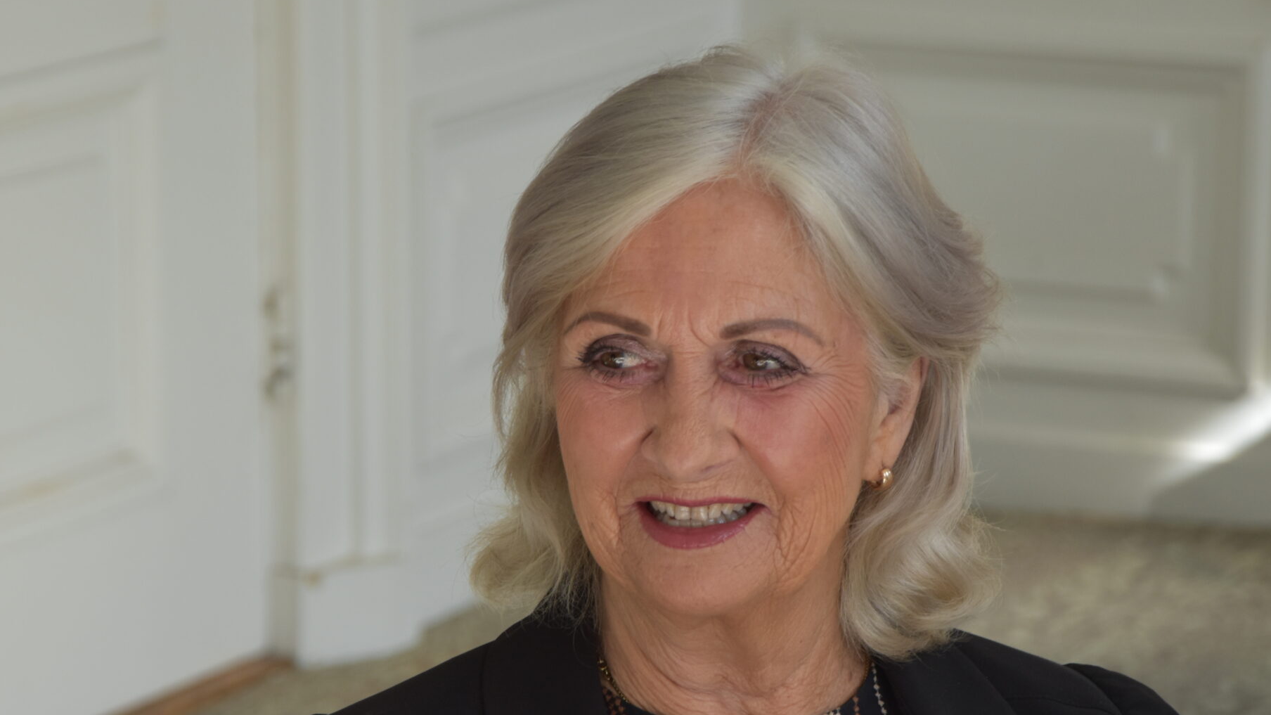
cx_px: 647
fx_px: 7347
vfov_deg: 5.6
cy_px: 477
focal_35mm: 218
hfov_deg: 9.9
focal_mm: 98
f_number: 6.3
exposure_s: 1/160
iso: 400
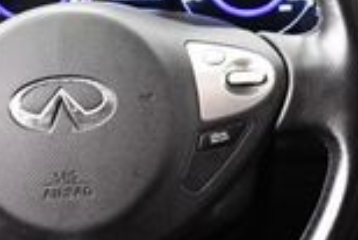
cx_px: 286
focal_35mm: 150
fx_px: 1493
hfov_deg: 13.6
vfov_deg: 9.2
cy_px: 147
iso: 3200
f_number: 3.5
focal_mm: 18
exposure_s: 1/60
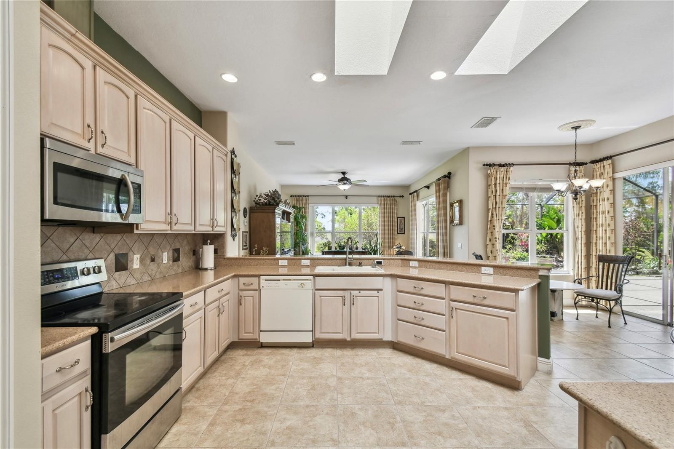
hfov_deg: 100.4
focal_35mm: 15
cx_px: 337
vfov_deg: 77.3
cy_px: 224
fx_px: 281
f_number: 7.1
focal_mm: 10
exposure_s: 1/40
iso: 100
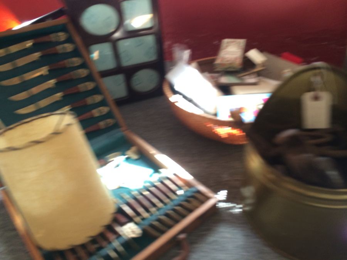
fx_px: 301
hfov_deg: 60.0
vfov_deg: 46.8
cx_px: 174
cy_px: 130
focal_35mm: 30
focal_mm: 4.12
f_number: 2.2
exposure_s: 1/30
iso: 64
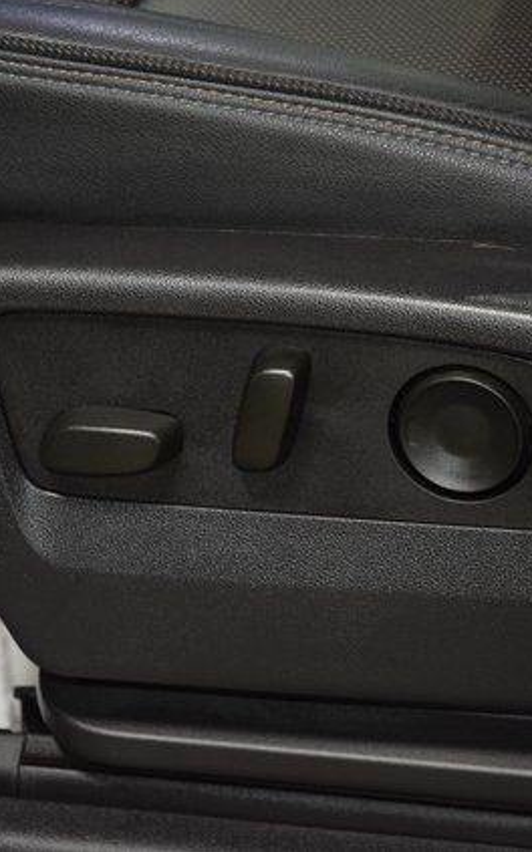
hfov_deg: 8.1
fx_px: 3762
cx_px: 218
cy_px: 424
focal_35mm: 162
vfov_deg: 12.9
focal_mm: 70
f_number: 4.5
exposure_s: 1/60
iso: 2200
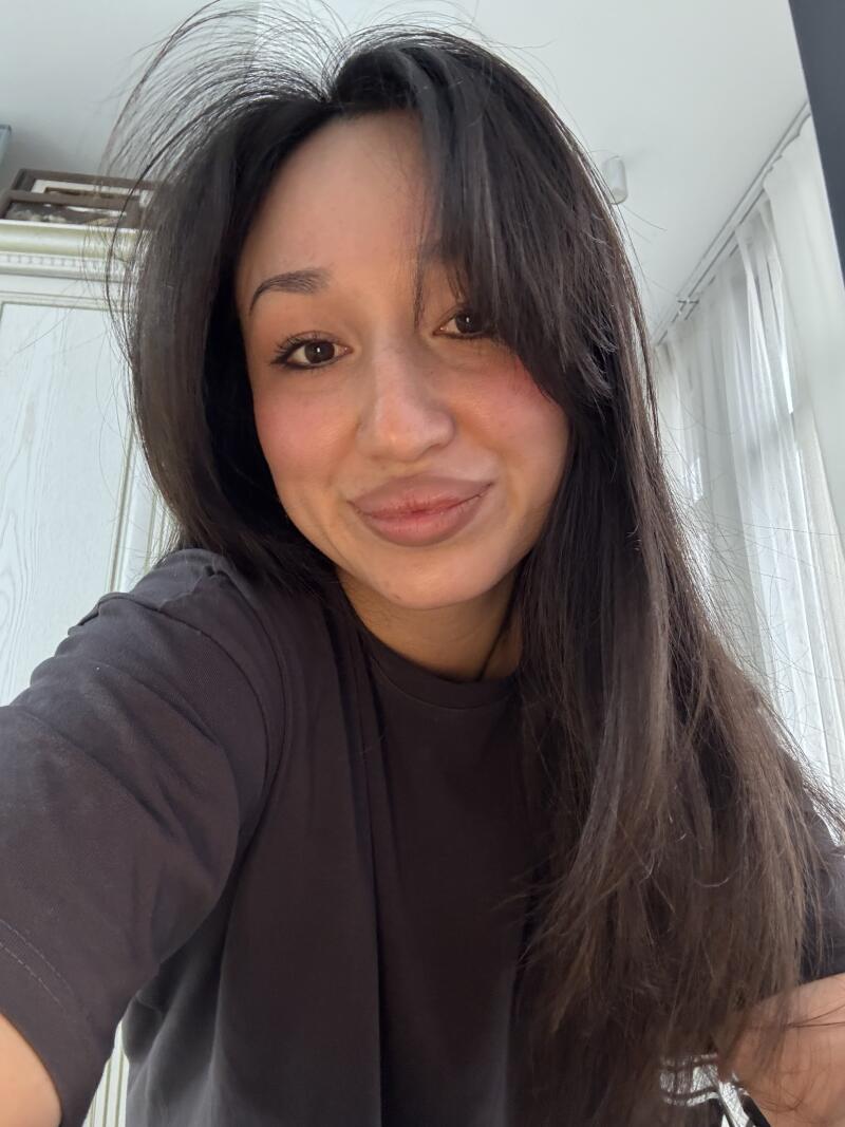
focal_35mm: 23
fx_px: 749
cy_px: 564
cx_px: 422
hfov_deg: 58.9
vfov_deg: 73.9
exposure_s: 1/40
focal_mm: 2.69
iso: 320
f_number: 1.9
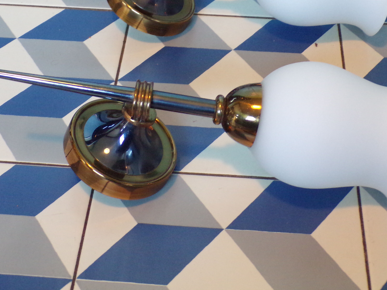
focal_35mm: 60
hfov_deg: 32.2
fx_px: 671
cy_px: 86
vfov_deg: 24.2
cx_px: 199
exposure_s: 1/17
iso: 417
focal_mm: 7.6
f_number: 3.4
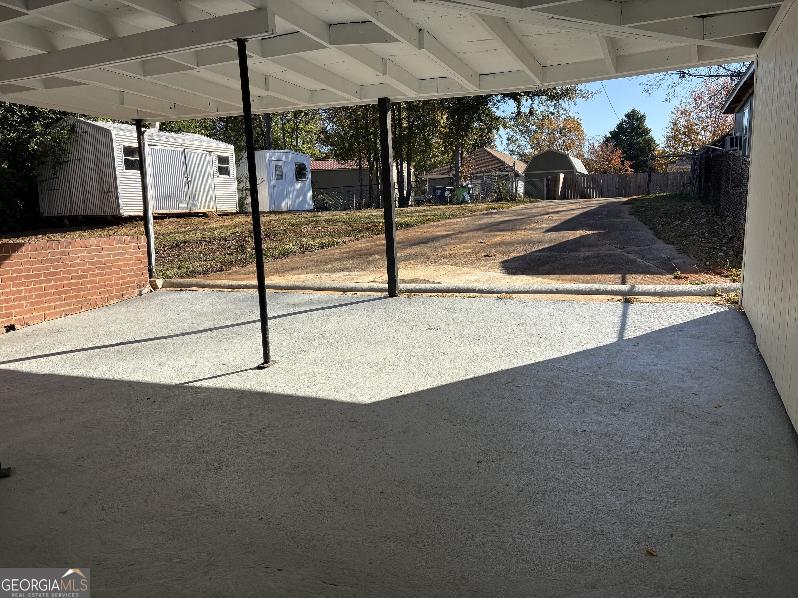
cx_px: 399
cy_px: 299
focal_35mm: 26
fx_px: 599
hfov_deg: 67.3
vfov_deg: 53.1
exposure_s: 1/2639
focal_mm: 5.96
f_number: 1.6
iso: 64
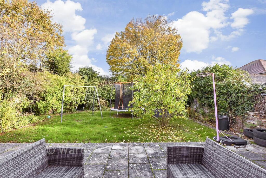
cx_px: 133
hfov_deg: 100.4
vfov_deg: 77.3
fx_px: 111
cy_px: 89
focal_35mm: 15
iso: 1600
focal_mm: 10
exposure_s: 1/320
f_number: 10
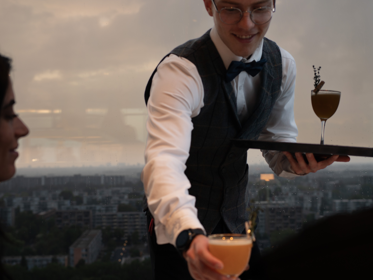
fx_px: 614
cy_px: 141
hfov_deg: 33.8
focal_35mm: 57
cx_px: 182
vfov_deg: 25.7
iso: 100
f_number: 3.5
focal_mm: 35
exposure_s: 1/60
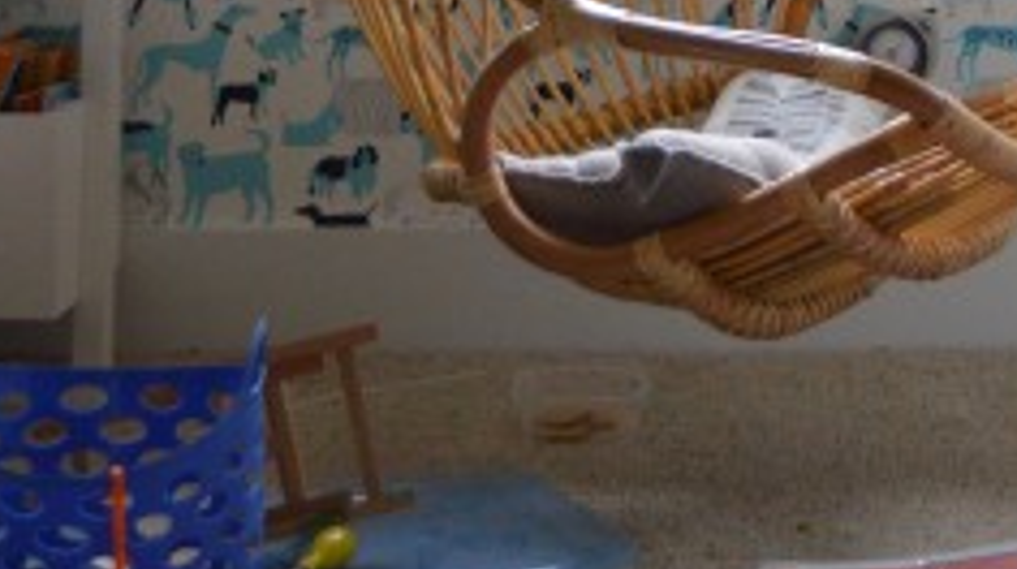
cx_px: 761
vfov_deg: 9.1
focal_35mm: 128
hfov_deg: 16.7
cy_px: -401
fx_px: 3447
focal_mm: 32
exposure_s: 1/60
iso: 2000
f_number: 4.5
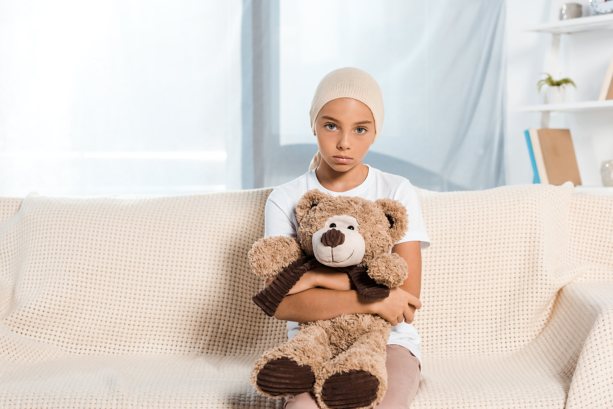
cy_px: 204
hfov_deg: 28.8
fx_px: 1192
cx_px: 306
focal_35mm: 70
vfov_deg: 19.5
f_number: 5
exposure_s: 1/160
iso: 100
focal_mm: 70
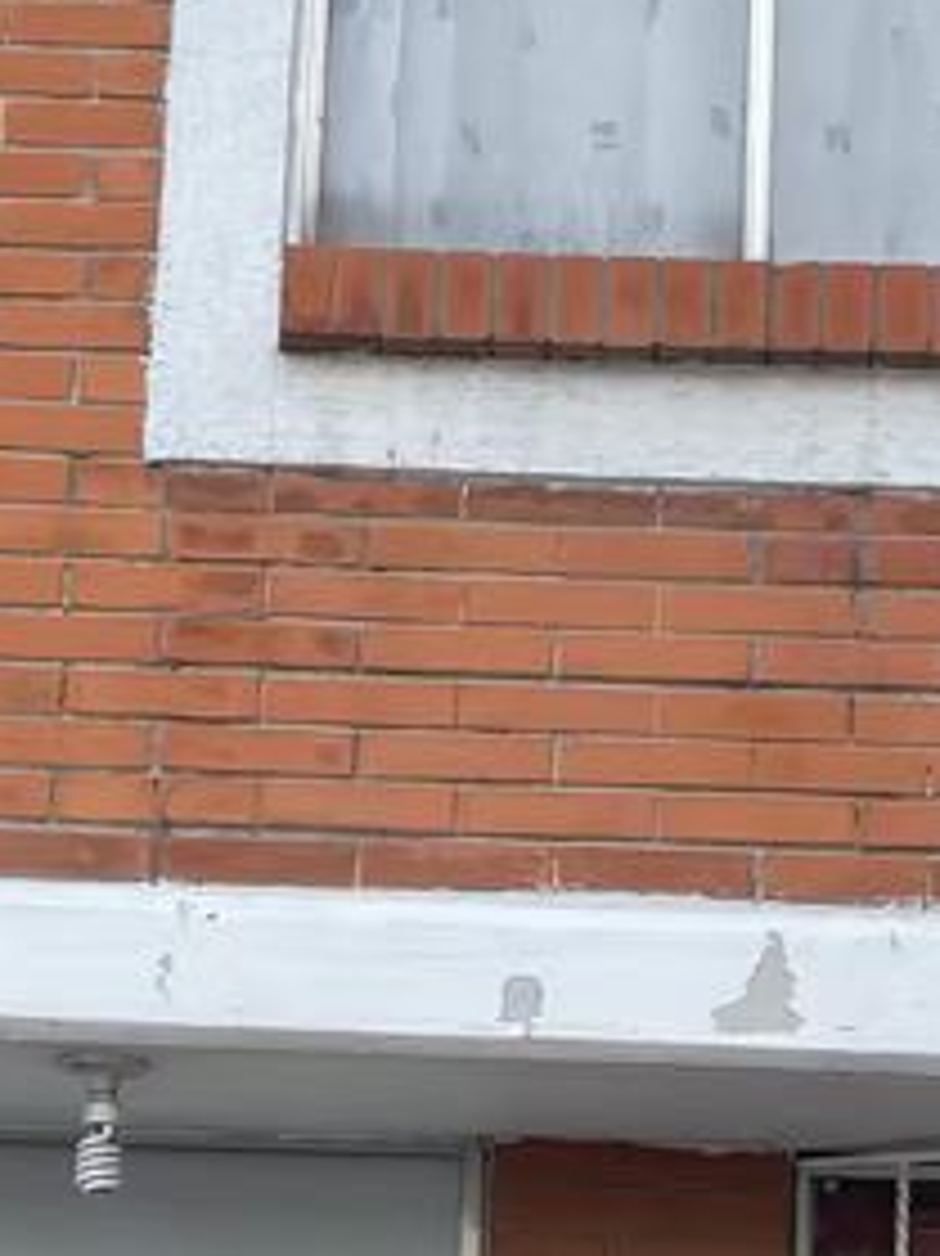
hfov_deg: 13.2
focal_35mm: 112
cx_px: 468
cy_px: 1233
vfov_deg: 17.2
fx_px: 4058
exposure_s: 1/698
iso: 32
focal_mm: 4.2
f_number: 1.6
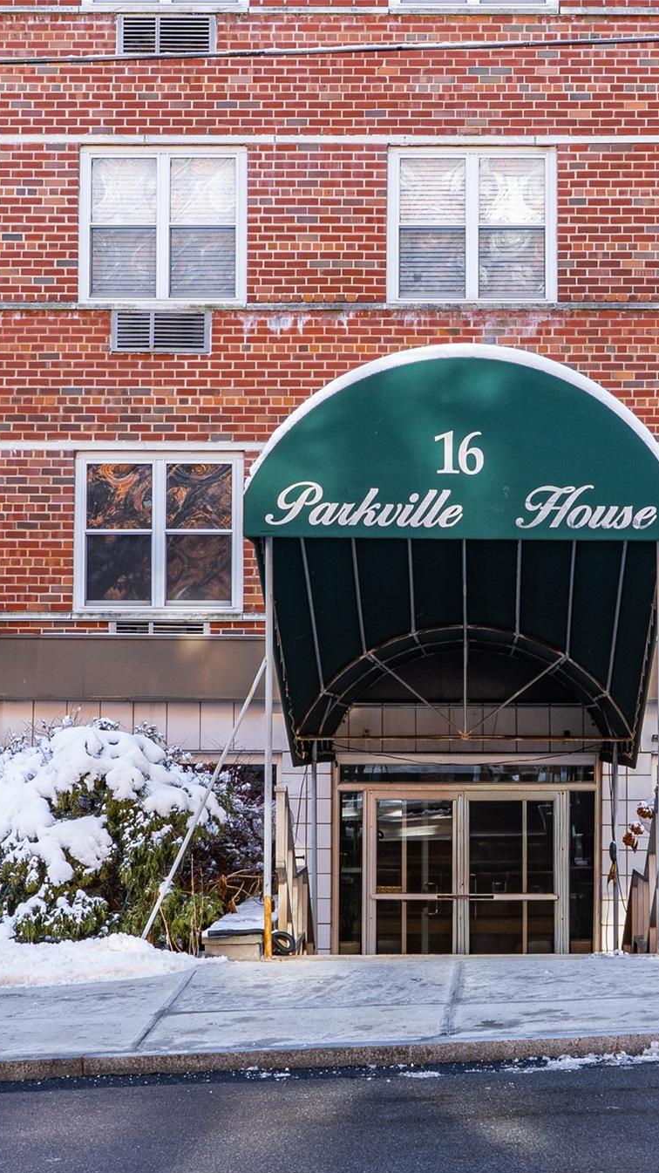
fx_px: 2083
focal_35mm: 67
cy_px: 594
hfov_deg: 17.9
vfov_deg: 31.4
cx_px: 449
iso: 500
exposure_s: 1/125
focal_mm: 28
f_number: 8
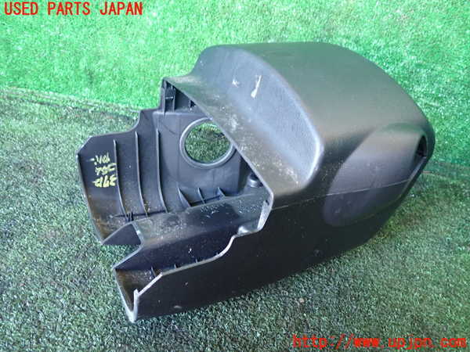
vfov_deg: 46.8
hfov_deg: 60.0
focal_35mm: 30
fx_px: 407
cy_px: 176
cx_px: 235
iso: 640
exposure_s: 1/30
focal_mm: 5.4
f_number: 2.3
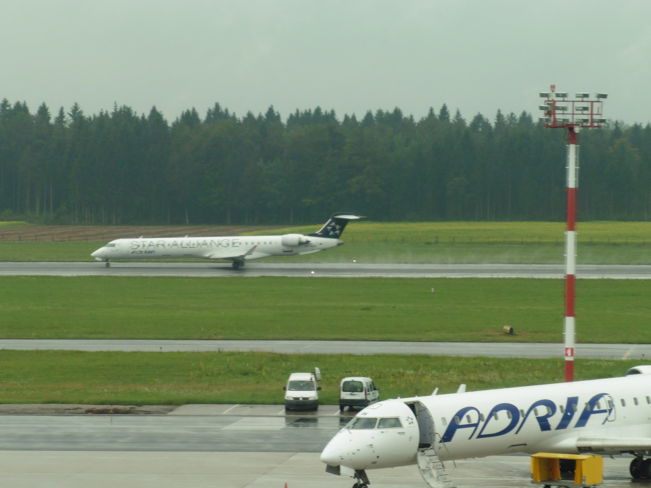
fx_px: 3592
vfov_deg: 7.8
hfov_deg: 10.4
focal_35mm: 191
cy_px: 264
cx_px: 313
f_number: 5.4
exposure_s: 1/125
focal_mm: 27.6
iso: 100
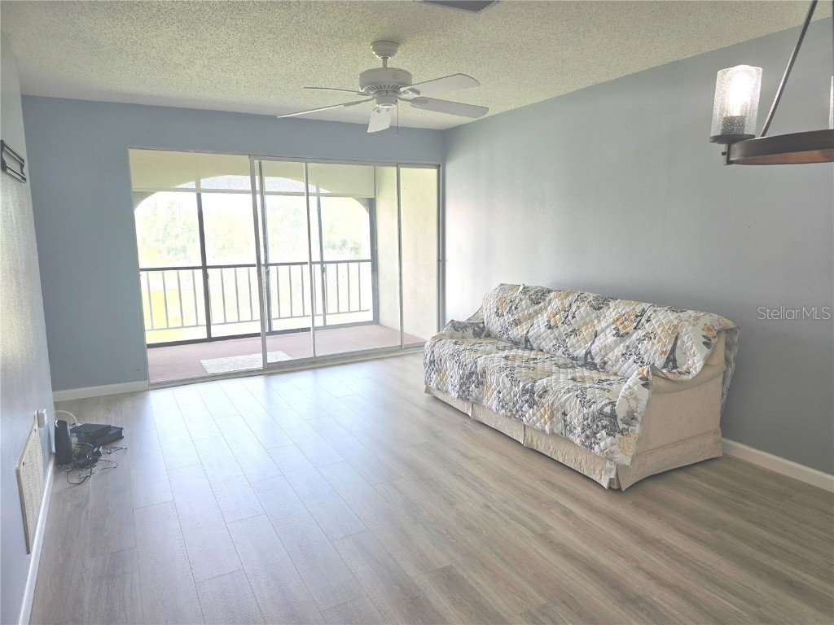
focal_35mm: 23
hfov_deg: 73.9
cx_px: 417
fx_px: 554
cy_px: 312
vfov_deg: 58.9
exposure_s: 1/120
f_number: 1.7
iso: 32
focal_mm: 6.3
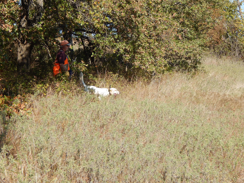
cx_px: 122
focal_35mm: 104
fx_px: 733
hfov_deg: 18.9
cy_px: 92
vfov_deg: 14.2
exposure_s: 1/500
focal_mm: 18.7
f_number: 4.5
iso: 125
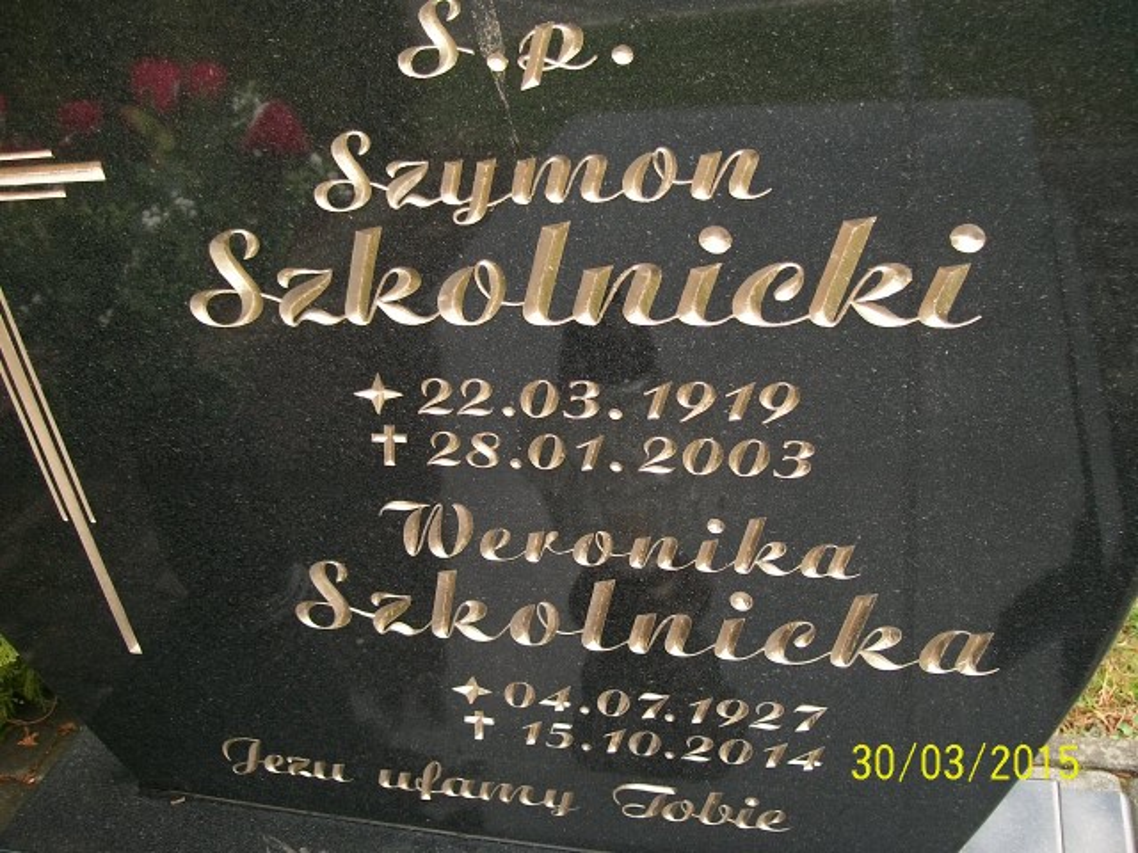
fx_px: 1183
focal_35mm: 36
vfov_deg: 39.7
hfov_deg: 51.4
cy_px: 426
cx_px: 569
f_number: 2.7
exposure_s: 1/50
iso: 80
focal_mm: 6
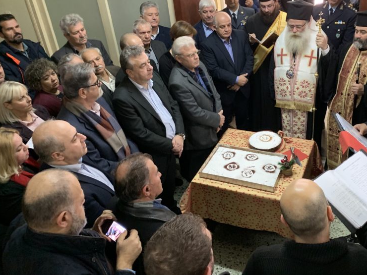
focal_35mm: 36
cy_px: 115
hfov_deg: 50.8
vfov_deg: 39.5
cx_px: 232
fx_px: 382
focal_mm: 4.25
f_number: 1.8
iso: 500
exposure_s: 1/25
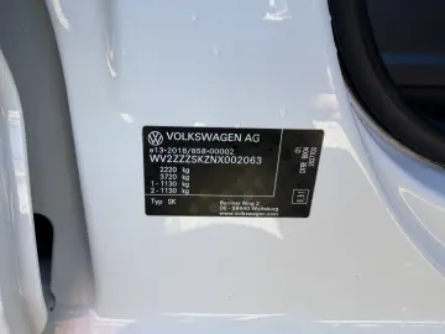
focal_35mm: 24
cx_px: 222
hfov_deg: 71.6
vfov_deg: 56.8
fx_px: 309
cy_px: 167
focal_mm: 2.22
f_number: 2.2
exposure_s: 1/238
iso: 40
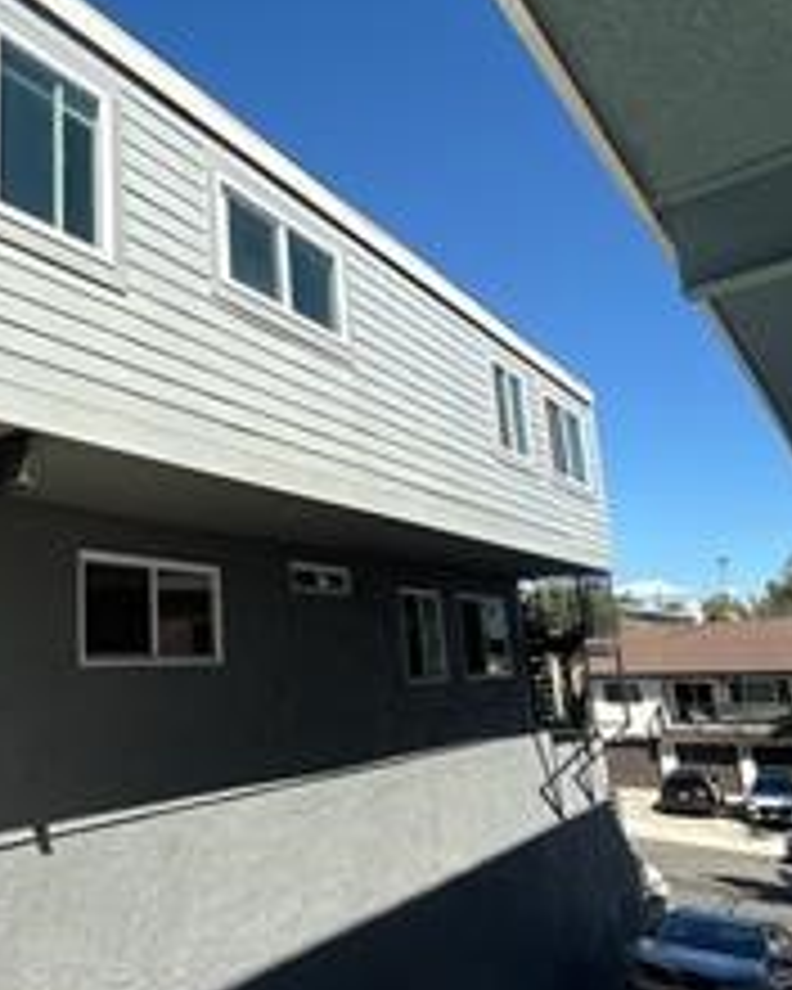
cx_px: 162
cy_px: 497
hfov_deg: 48.7
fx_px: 820
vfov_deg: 62.2
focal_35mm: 28
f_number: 2.2
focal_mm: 2.22
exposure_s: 1/2024
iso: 50
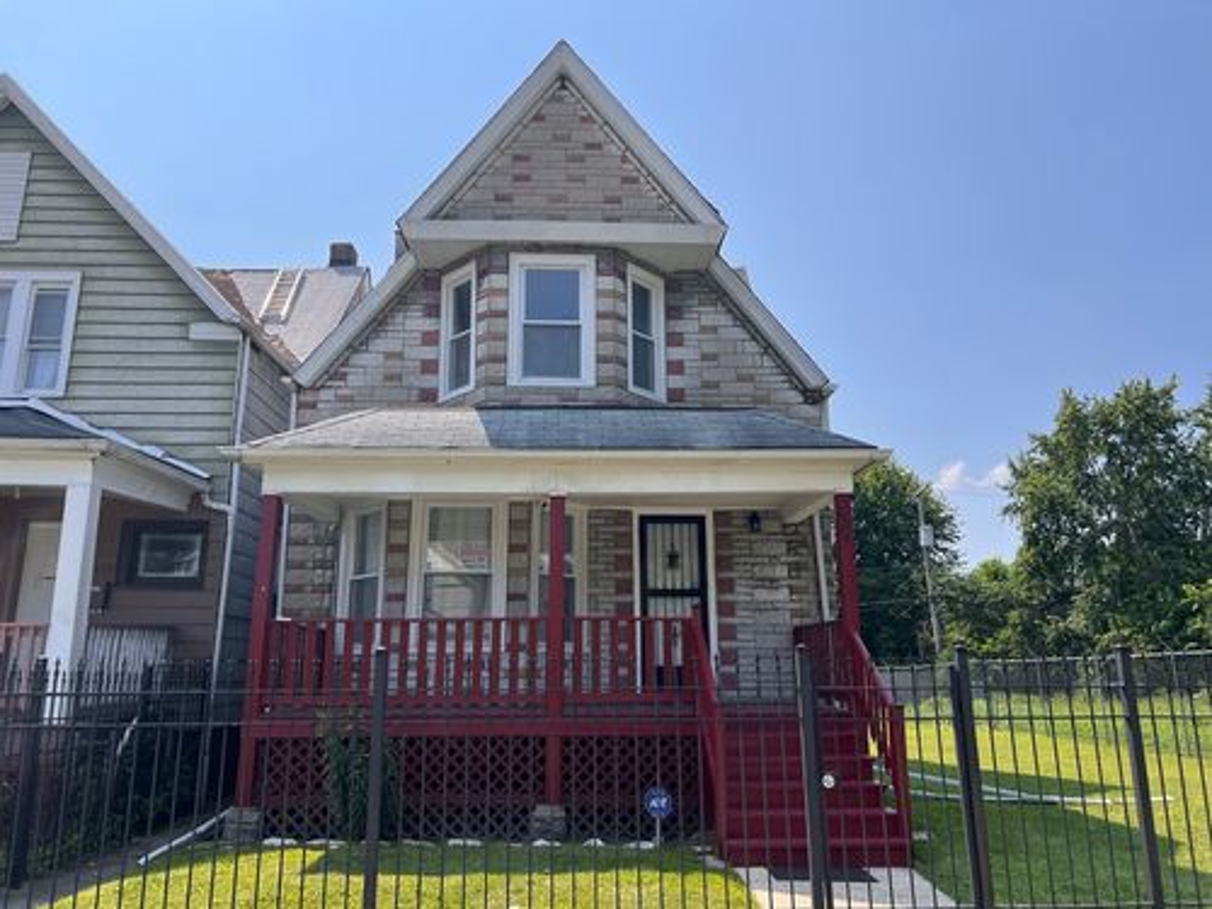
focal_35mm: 26
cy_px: 454
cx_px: 606
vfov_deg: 53.1
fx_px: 910
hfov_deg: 67.3
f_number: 1.5
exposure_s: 1/4444
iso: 50
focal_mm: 5.7
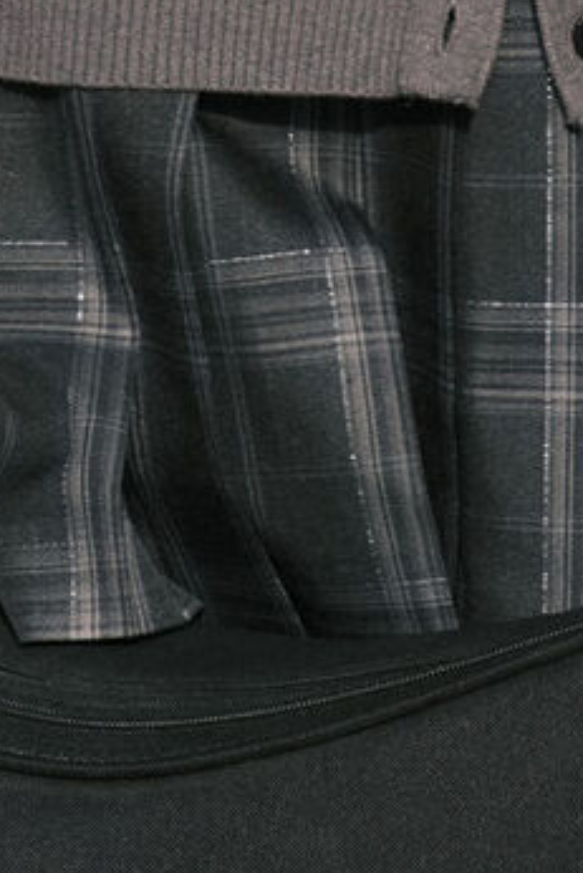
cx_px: 641
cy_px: -829
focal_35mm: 341
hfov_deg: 4.0
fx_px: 8275
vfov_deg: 5.9
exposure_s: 1/200
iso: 200
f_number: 5.6
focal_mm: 50
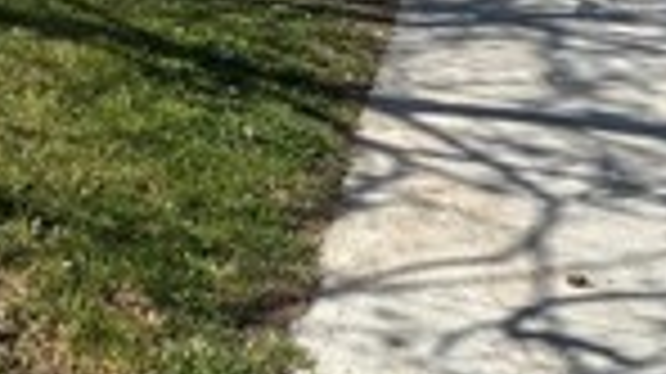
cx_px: -40
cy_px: -342
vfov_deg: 15.2
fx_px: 1165
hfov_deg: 29.2
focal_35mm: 66
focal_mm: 2.22
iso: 50
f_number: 2.2
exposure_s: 1/1477
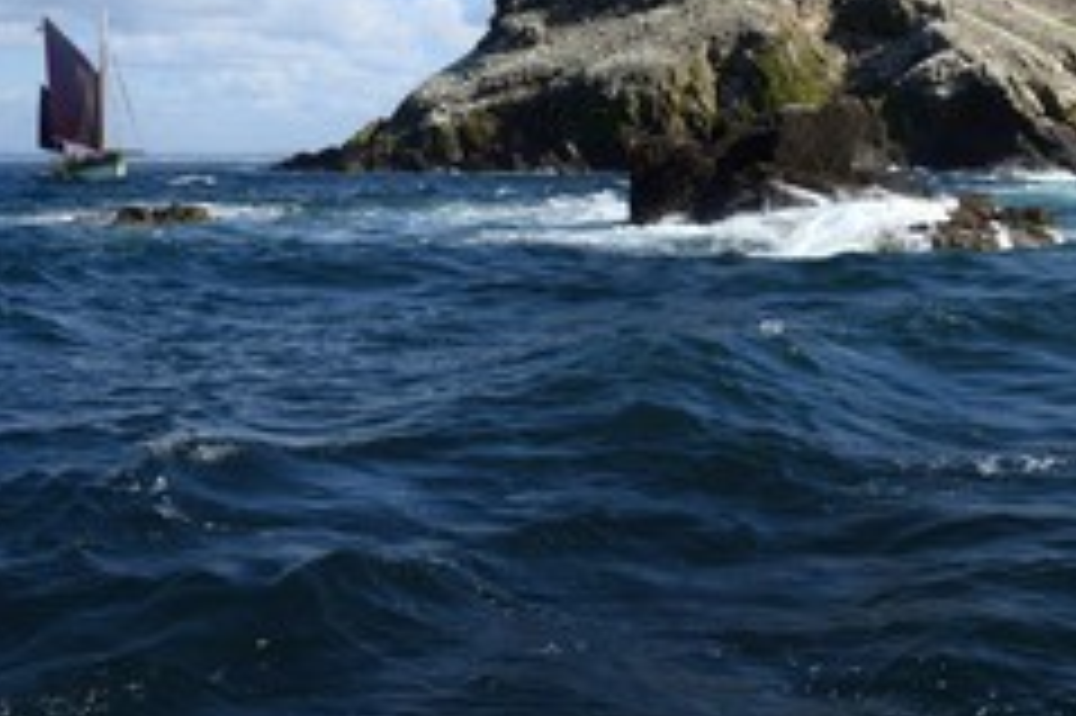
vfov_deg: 25.8
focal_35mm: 51
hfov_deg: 37.7
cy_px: 99
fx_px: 1523
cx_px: 837
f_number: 10
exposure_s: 1/1600
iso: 800
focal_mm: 29
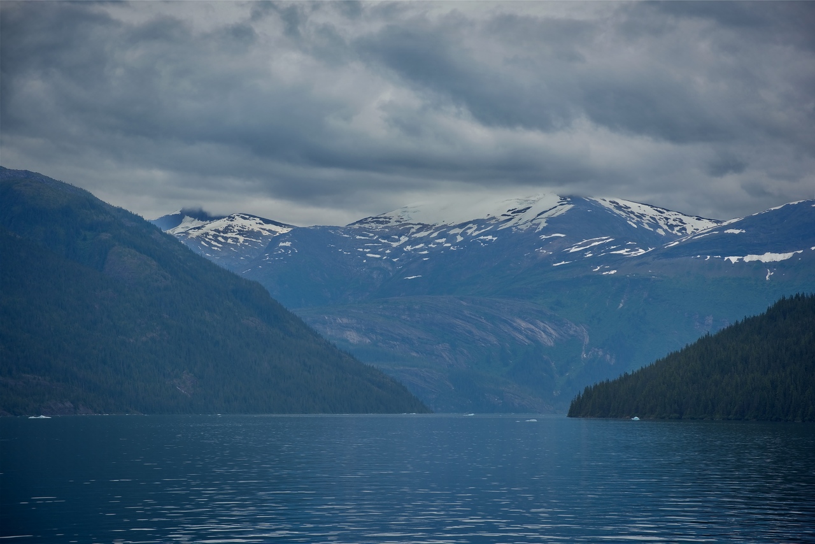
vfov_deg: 9.5
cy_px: 272
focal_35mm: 145
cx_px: 408
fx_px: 3283
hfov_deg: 14.2
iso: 100
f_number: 9
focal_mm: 145
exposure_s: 1/320
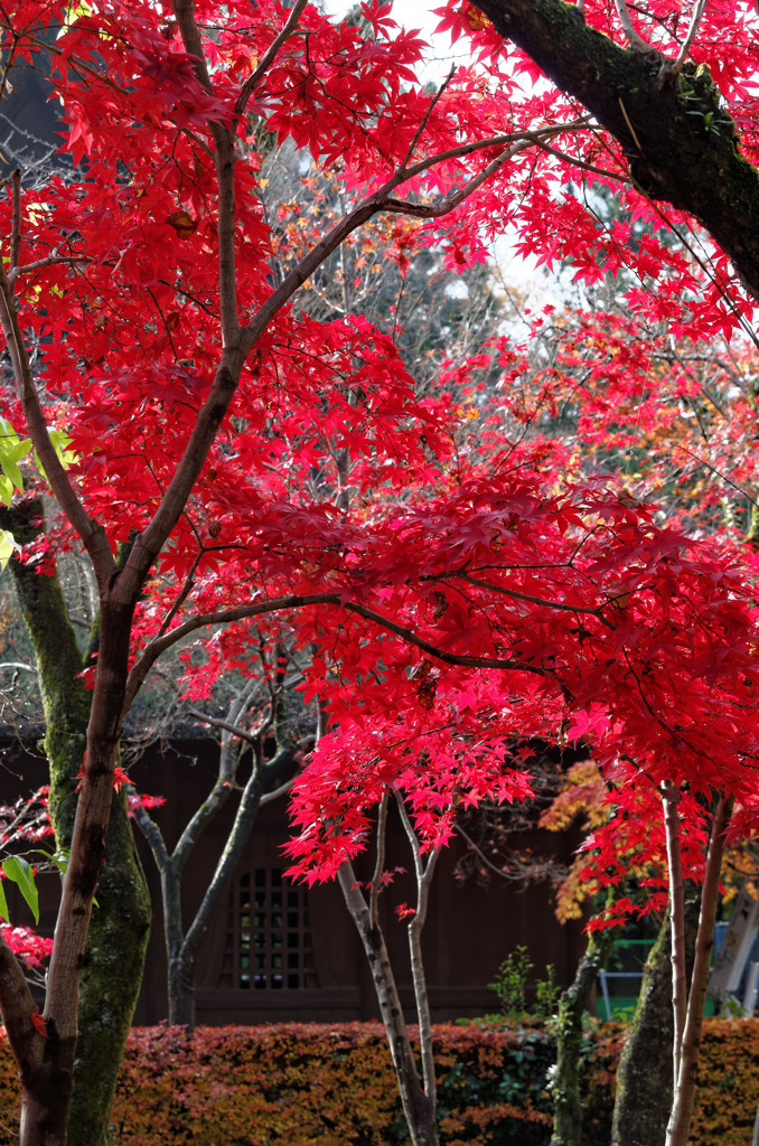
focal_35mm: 75
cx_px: 380
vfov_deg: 27.0
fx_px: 2383
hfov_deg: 18.1
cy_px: 573
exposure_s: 1/200
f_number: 5.6
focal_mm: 50
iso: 200
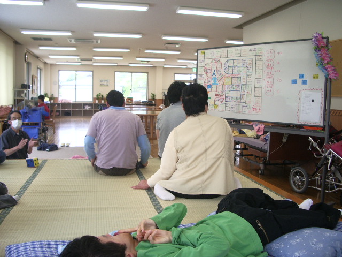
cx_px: 171
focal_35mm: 35
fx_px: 346
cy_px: 128
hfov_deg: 52.6
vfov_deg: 40.7
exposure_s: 1/100
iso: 100
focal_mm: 5.8
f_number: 2.6
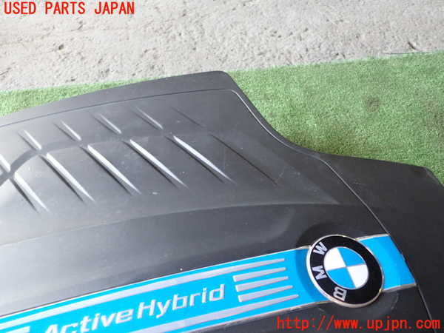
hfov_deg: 60.0
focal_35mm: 30
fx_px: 385
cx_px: 222
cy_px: 166
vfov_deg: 46.8
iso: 160
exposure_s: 1/60
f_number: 2.3
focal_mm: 5.4
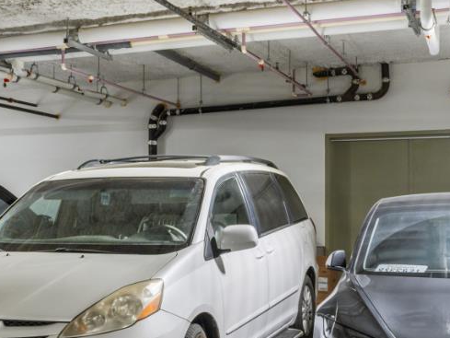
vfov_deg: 24.2
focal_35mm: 60
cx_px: 105
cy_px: 201
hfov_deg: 31.3
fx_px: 786
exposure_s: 1/1.25
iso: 400
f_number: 8
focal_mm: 20.5
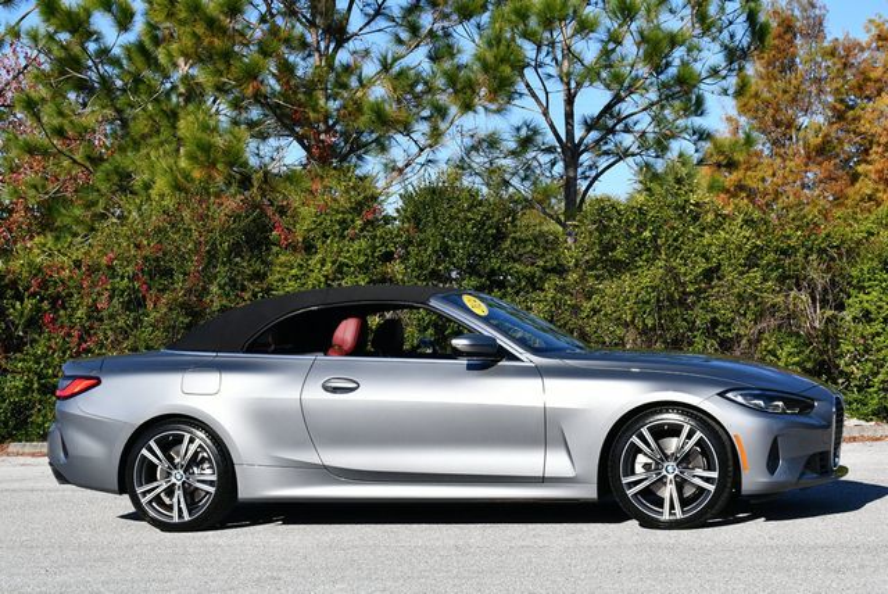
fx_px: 1728
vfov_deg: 19.5
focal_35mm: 70
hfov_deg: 28.8
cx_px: 444
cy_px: 297
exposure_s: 1/320
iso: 100
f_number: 9
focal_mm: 35
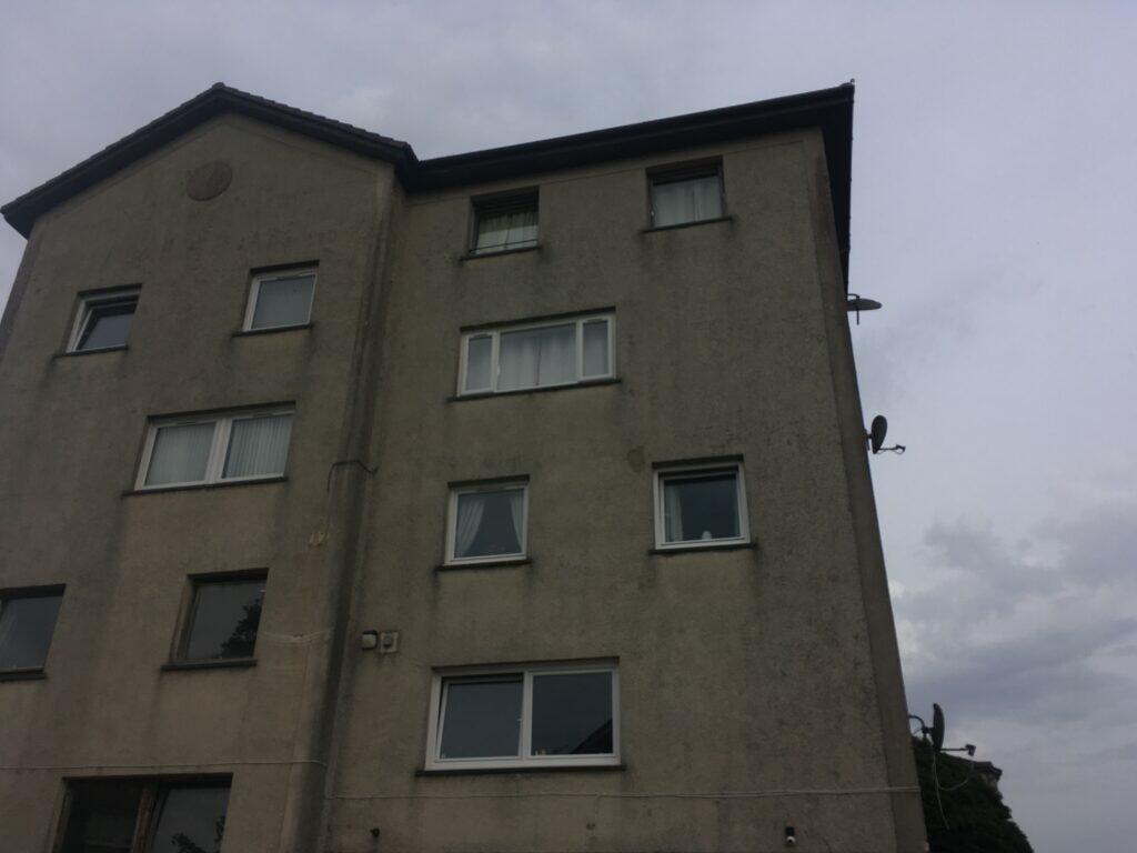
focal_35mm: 29
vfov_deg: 48.2
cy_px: 426
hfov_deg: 61.7
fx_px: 953
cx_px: 568
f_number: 2.2
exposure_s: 1/1876
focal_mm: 4.15
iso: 25
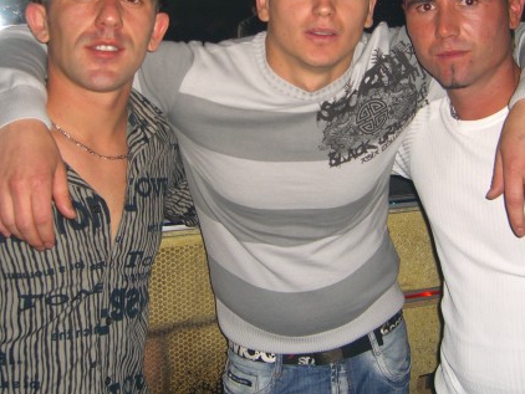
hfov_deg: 35.5
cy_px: 116
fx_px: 819
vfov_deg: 26.8
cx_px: 289
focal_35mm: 54
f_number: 2.8
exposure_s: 1/60
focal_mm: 7.9
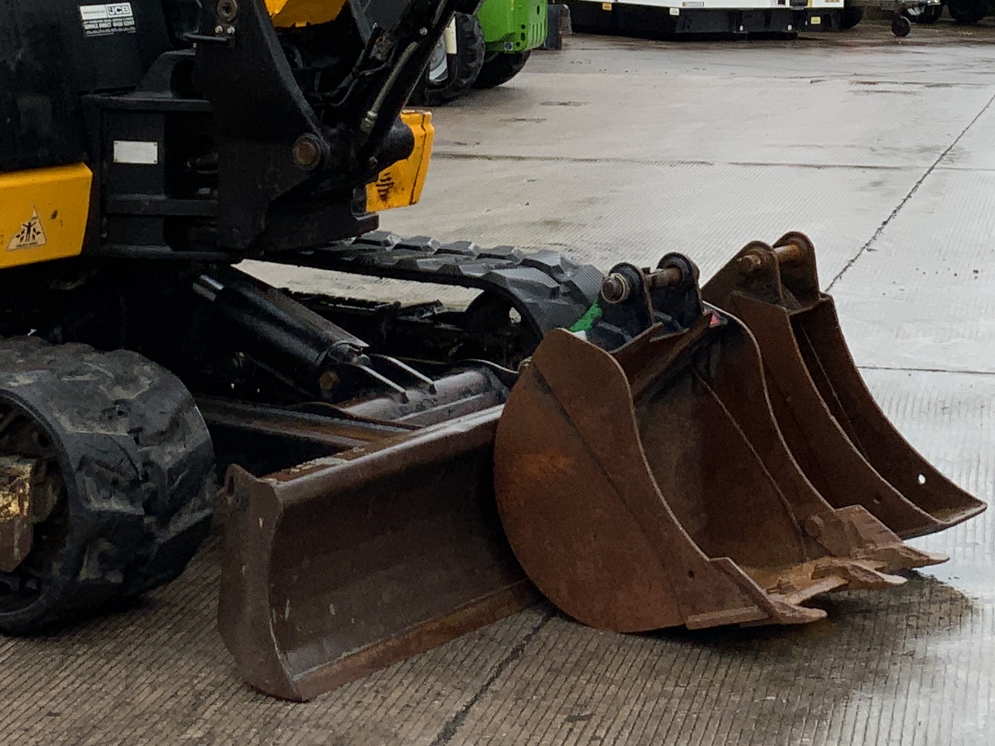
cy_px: -15
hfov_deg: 21.3
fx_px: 2616
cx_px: 787
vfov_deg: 15.9
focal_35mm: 91
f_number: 1.8
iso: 16
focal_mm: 3
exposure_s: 1/428
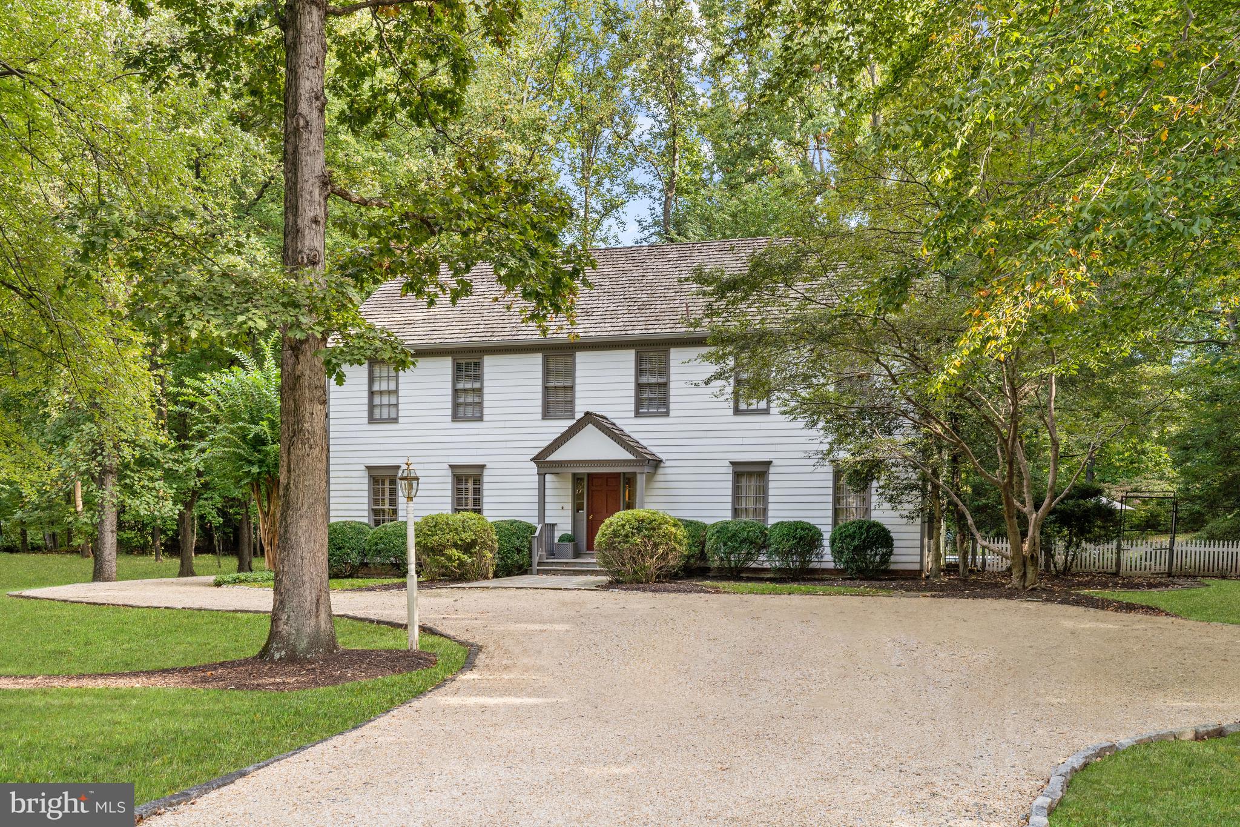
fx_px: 1205
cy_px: 414
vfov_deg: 37.8
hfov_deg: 54.4
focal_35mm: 35
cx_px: 620
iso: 200
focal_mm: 35
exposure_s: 1/60
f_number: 8
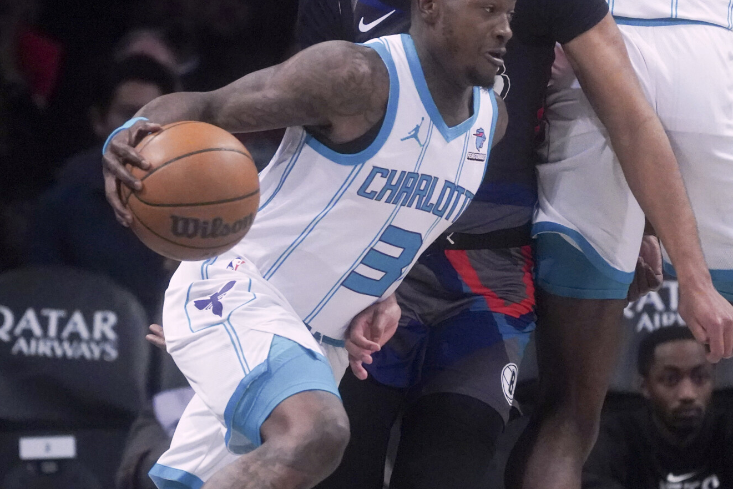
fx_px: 15780
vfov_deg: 1.8
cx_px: 305
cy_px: 306
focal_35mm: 775
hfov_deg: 2.7
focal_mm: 400
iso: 10000
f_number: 5.6
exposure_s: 1/1250
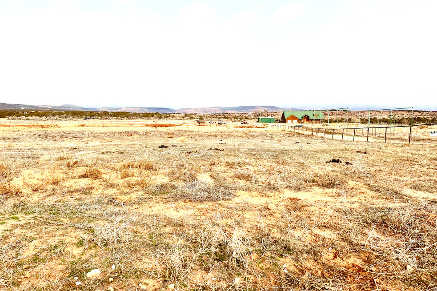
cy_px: 124
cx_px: 212
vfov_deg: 49.4
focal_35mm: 26
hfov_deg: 69.4
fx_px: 316
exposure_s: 1/4762
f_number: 1.78
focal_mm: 6.86
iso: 80
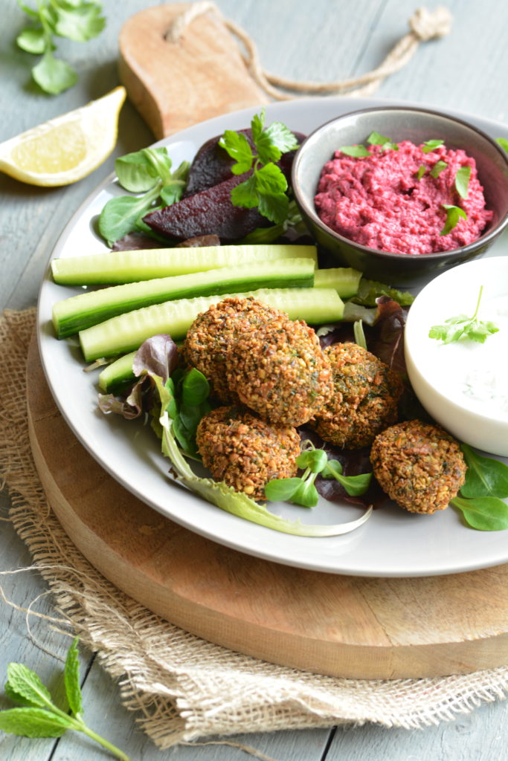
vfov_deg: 13.0
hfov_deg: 8.7
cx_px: 254
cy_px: 380
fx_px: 3332
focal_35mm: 158
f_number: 7.1
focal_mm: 105
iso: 200
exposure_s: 1/13
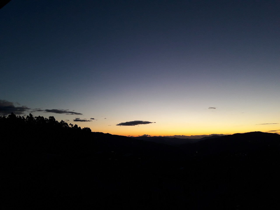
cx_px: 140
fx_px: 226
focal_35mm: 28
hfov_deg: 63.4
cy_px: 105
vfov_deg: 49.7
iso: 64
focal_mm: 3.7
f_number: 1.9
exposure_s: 1/33
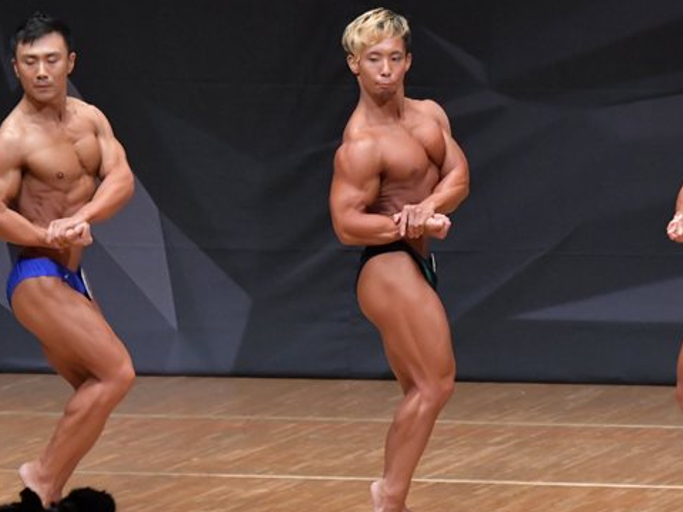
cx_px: 372
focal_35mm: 396
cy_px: 267
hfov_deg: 5.0
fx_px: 7813
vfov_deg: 3.8
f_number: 5.6
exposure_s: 1/400
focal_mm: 170
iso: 6400
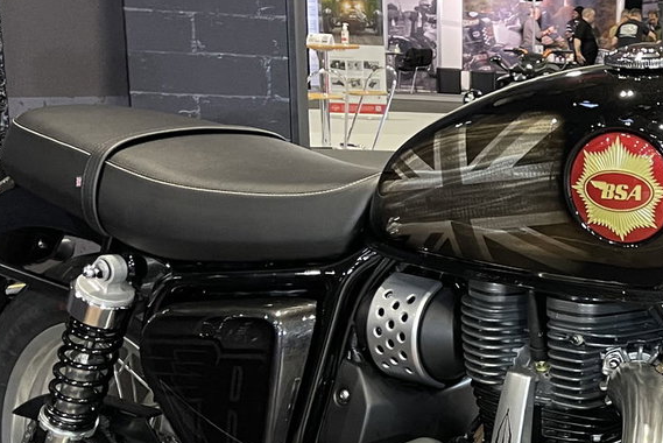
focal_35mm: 76
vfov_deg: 17.7
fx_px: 1400
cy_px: 403
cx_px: 733
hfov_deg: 24.8
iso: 400
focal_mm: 5.1
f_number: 1.6
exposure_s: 1/33
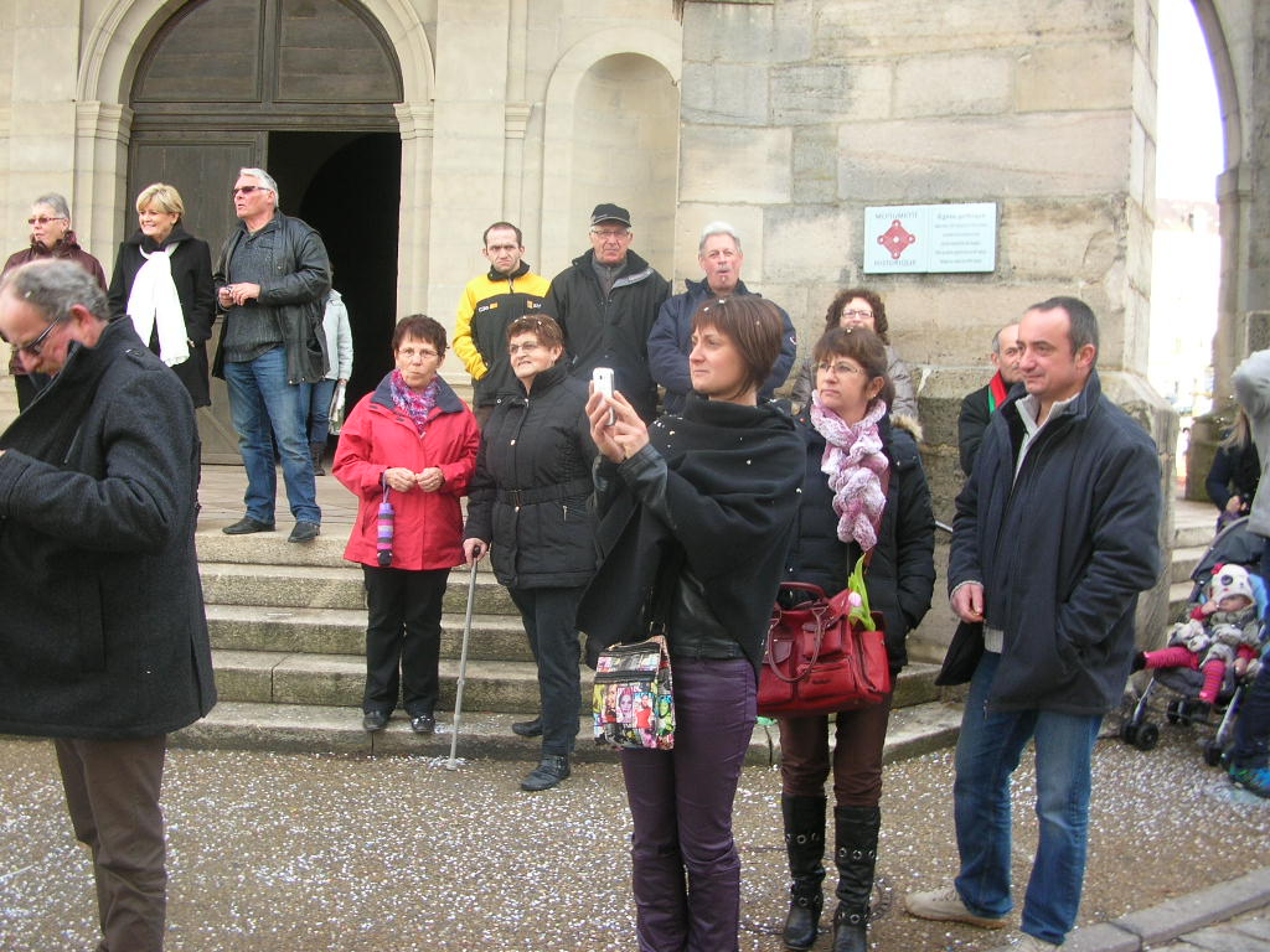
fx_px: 1284
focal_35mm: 35
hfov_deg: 52.6
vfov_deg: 40.7
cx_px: 635
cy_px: 476
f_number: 2.8
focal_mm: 5.8
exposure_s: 1/64.2
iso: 50
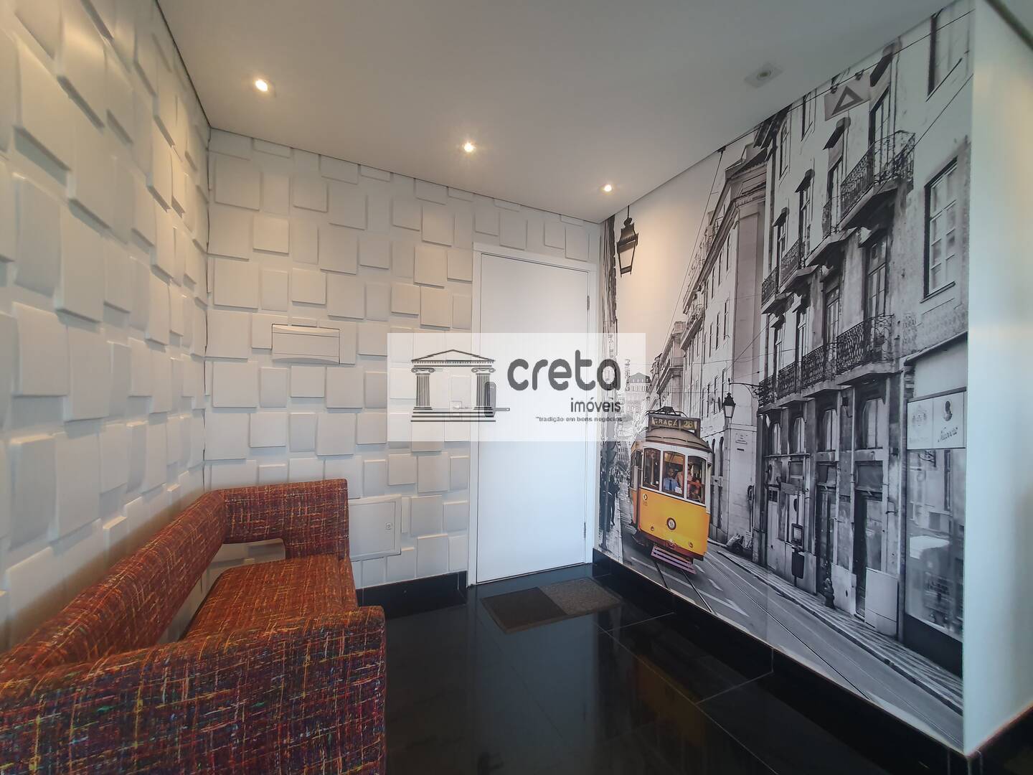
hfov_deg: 106.2
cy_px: 388
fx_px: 388
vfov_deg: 89.9
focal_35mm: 13
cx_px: 516
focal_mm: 1.8
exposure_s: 1/60
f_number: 2.2
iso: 160
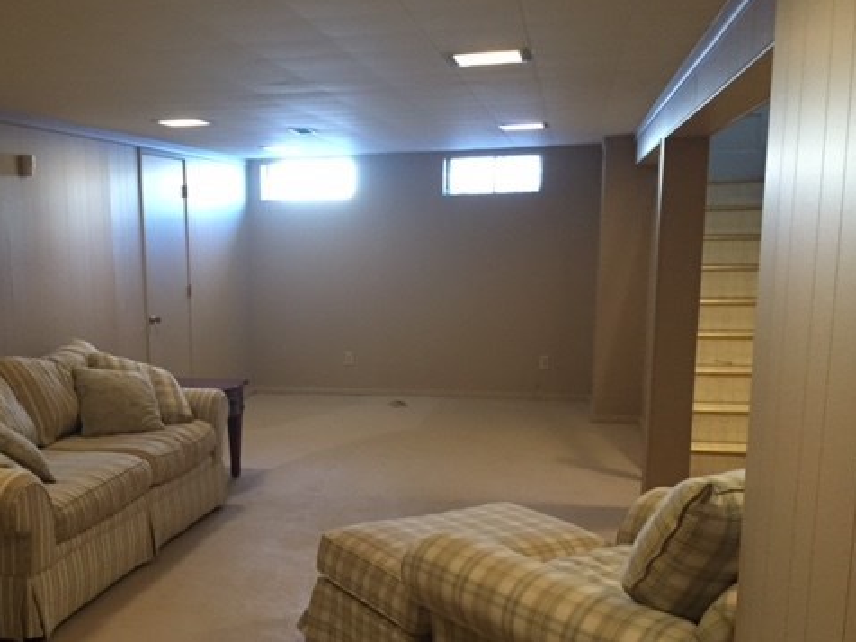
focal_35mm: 39
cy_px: 414
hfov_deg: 47.1
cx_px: 286
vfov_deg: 36.5
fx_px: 964
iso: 250
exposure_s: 1/30
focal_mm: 4.15
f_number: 2.2
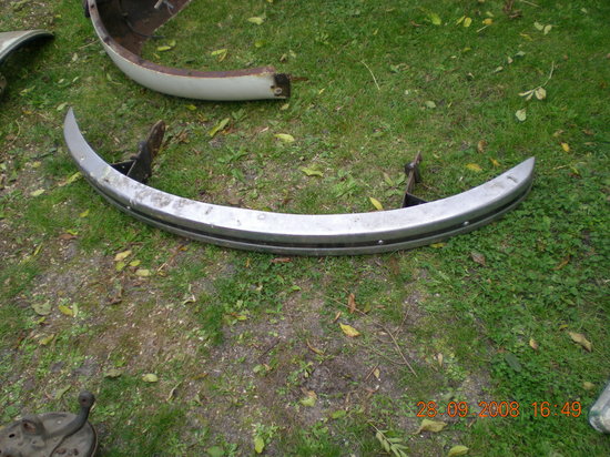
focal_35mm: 38
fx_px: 669
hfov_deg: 49.0
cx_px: 305
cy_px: 228
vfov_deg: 37.7
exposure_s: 1/112
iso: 50
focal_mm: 6.3
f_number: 3.1
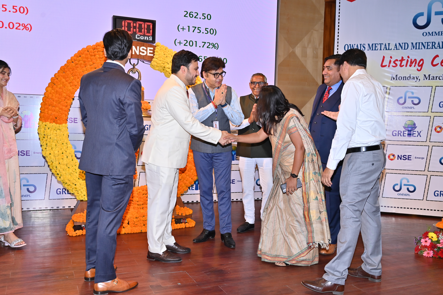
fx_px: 424
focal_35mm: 34
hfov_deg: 55.1
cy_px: 148
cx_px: 222
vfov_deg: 38.3
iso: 400
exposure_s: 1/160
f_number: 5.6
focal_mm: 34.5
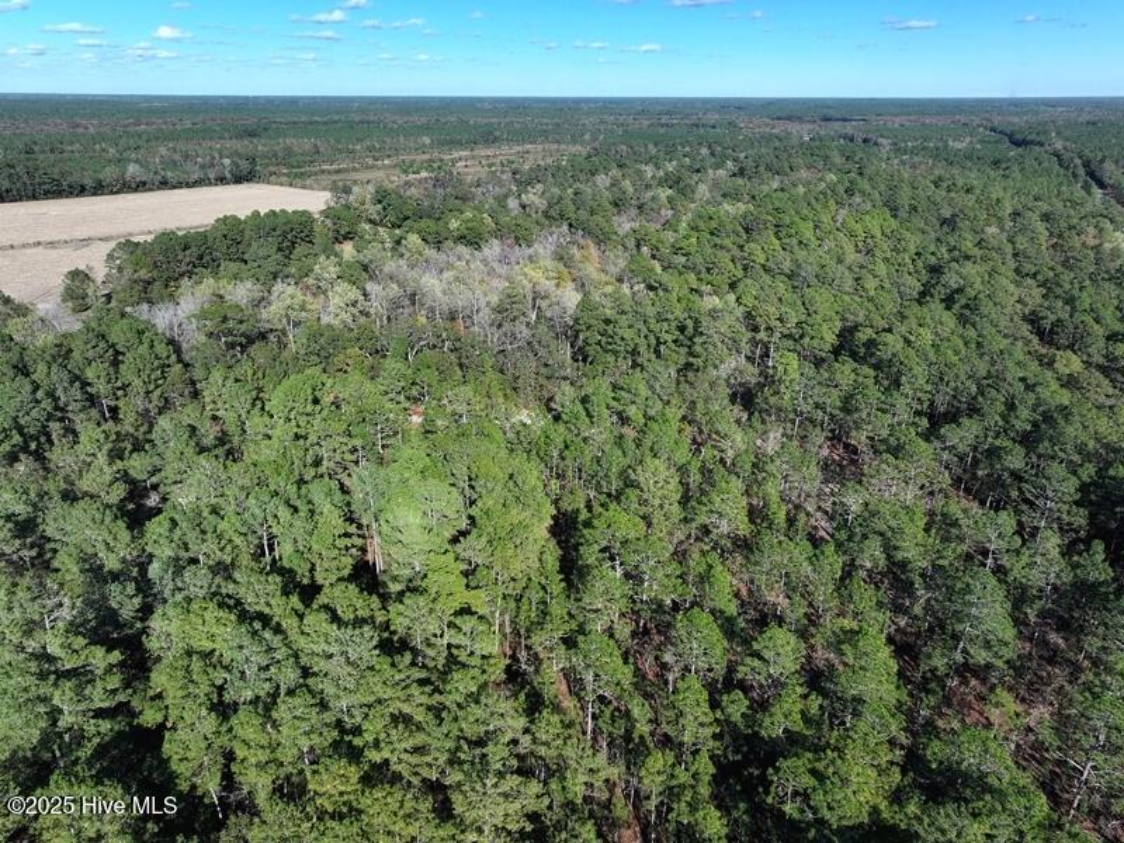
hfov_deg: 71.6
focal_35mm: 24
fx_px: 779
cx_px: 562
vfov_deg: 56.8
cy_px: 422
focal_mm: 12.29
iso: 100
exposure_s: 1/1250
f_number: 3.5
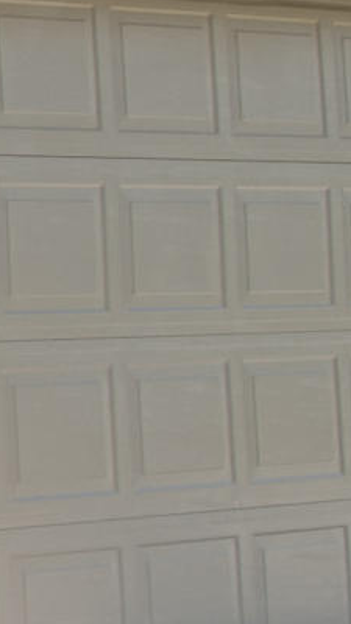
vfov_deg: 19.4
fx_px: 1820
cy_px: 186
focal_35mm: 110
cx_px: -1760
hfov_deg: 5.2
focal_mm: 14
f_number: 9
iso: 200
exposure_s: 1/200
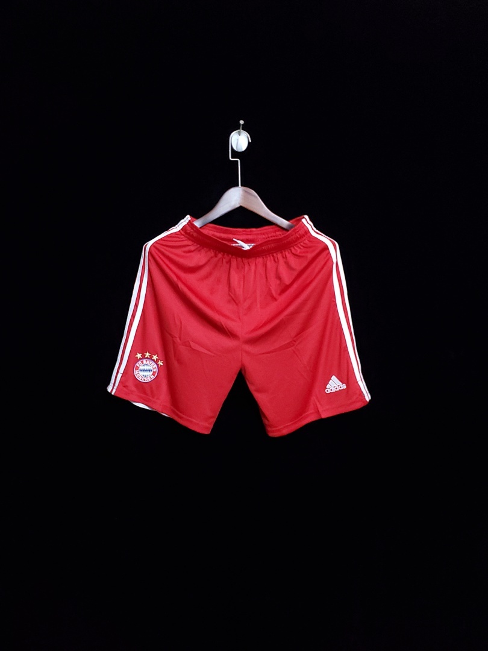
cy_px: 326
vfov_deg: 67.3
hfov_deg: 53.1
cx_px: 244
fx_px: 489
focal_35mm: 26
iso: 500
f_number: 1.5
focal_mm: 4.3
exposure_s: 1/60
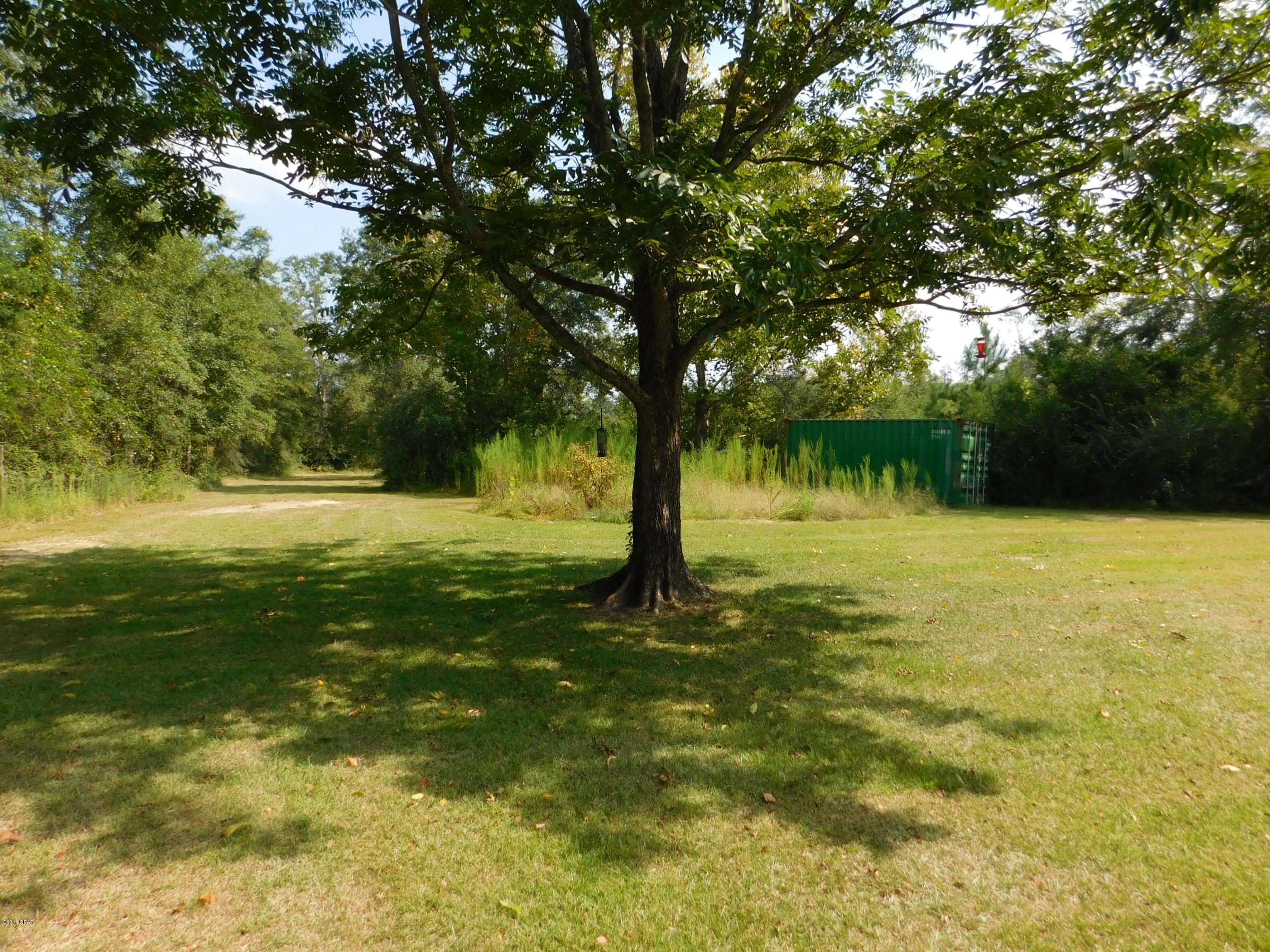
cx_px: 635
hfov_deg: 73.9
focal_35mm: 23
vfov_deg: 58.9
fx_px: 844
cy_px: 476
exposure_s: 1/1000
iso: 125
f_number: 3
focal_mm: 4
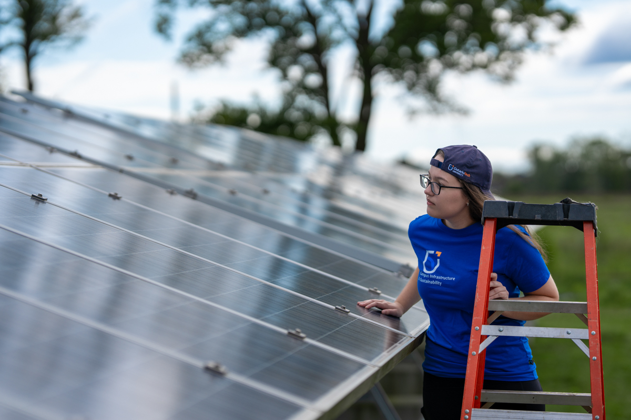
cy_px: 210
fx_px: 1840
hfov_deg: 19.5
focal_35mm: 105
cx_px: 316
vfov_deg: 13.0
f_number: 2.2
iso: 100
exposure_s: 1/3200
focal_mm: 105
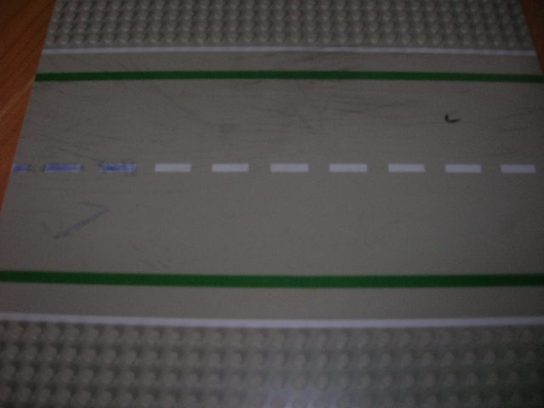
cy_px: 204
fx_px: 534
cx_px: 272
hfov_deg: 54.0
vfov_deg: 41.8
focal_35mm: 34
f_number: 2.9
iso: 50
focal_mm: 5.7
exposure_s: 1/60.1
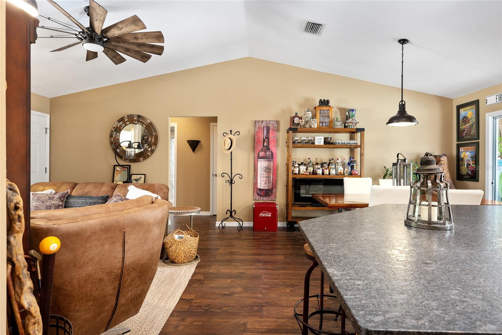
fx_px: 293
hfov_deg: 81.2
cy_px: 168
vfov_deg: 59.5
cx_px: 251
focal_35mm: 21
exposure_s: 1/3
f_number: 7.1
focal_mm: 21
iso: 200
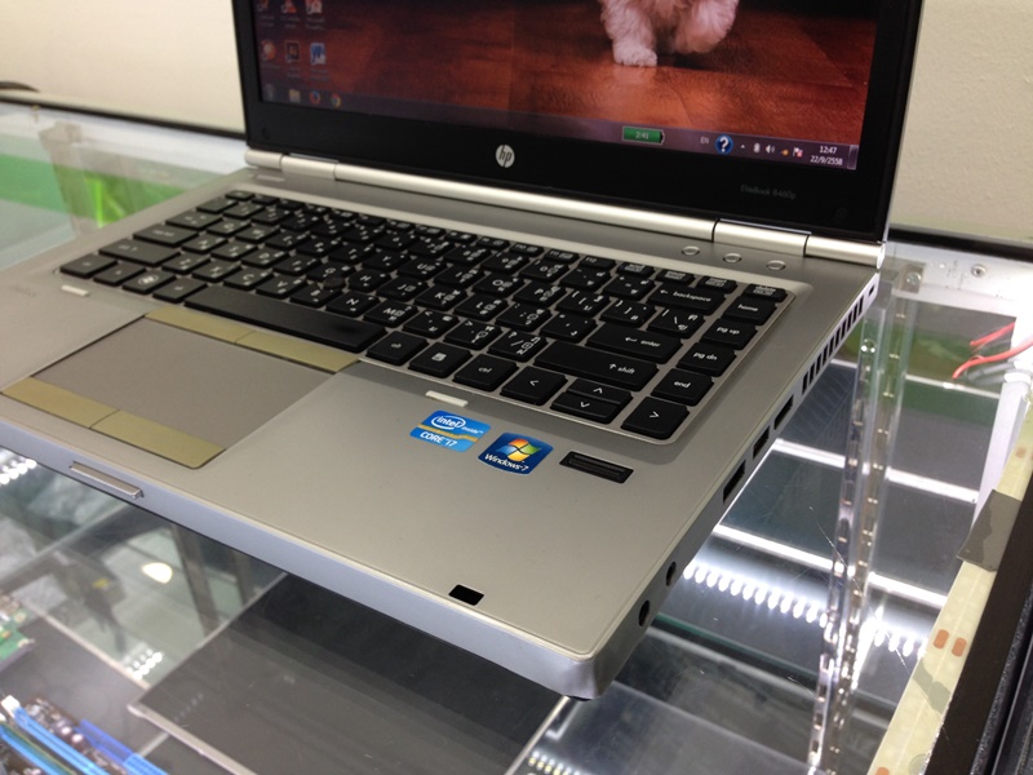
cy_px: 388
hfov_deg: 55.4
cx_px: 516
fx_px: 985
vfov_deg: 42.9
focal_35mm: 33
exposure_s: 1/20
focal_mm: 4.12
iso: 50
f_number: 2.4
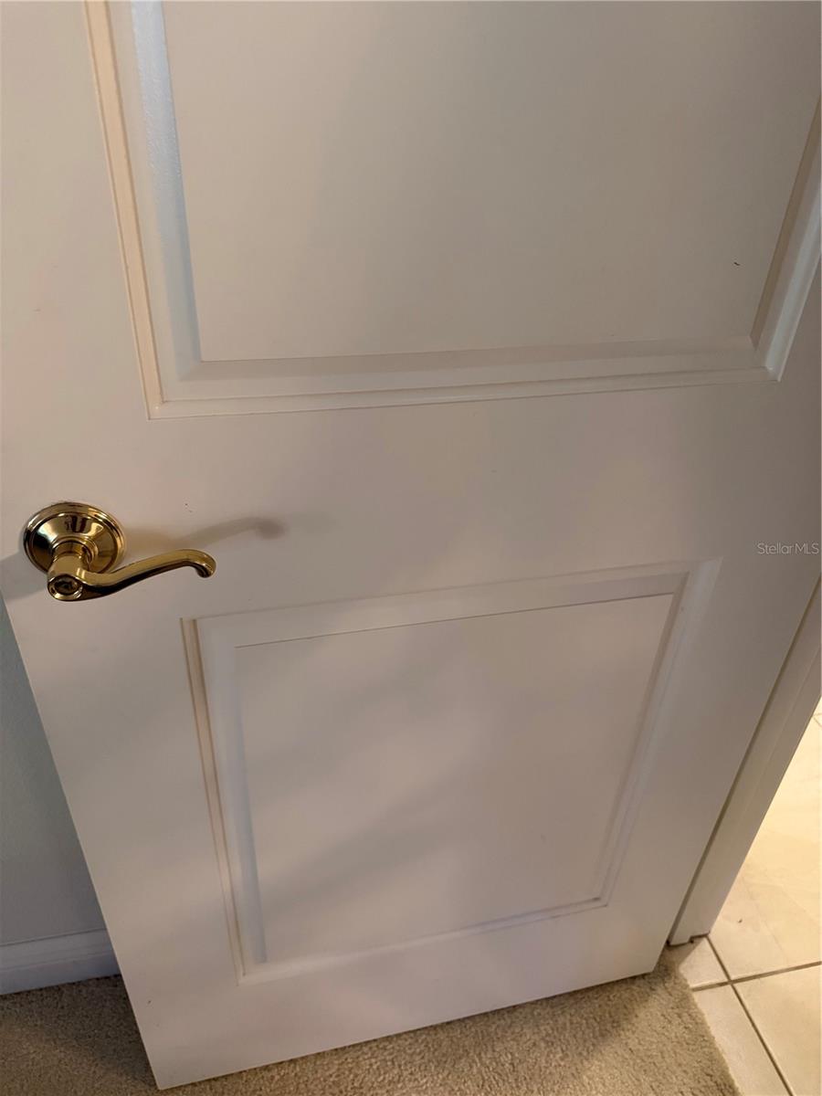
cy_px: 548
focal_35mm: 24
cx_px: 411
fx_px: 760
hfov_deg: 56.8
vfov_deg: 71.6
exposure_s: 1/60
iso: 500
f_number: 1.78
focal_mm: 6.76
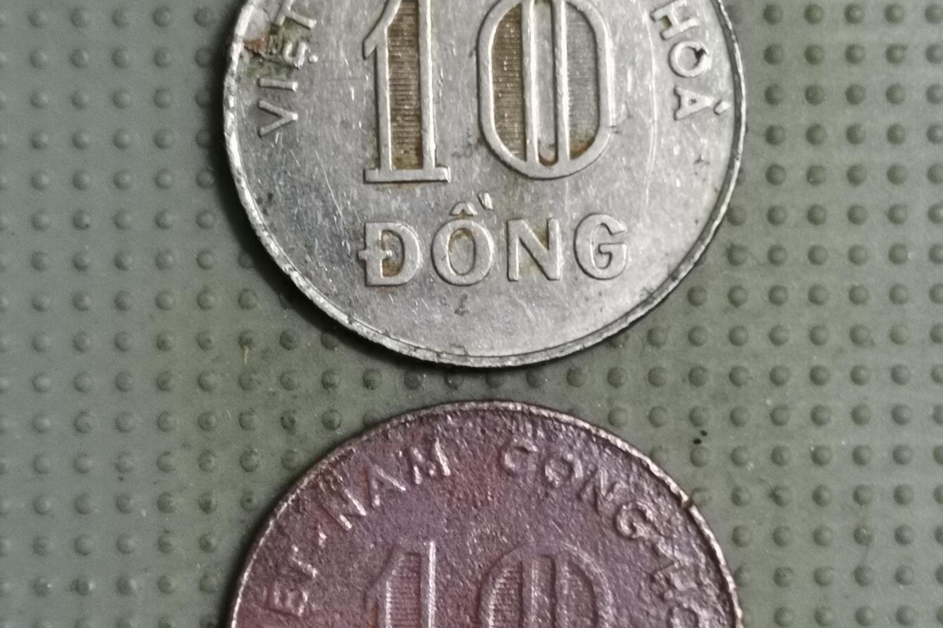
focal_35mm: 73
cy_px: 408
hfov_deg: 27.7
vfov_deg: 18.6
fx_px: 1912
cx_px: 471
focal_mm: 4.75
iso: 400
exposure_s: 1/25.7
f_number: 1.8
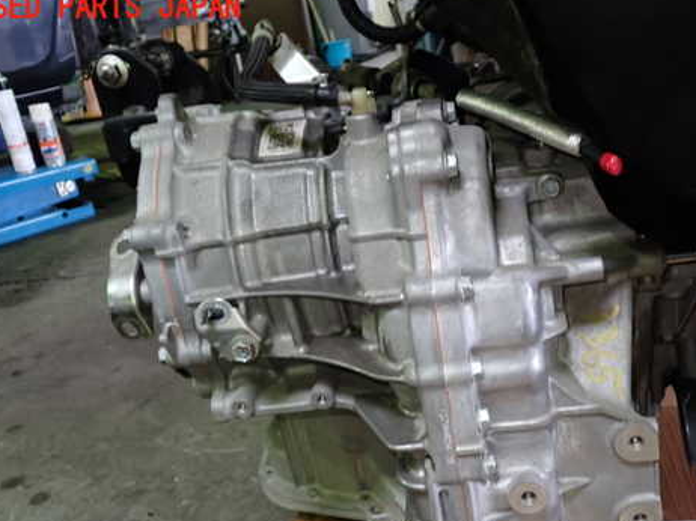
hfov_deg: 47.6
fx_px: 784
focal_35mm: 39
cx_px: 419
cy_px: 328
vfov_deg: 36.6
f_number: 2.3
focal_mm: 5.4
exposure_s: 1/30
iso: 250
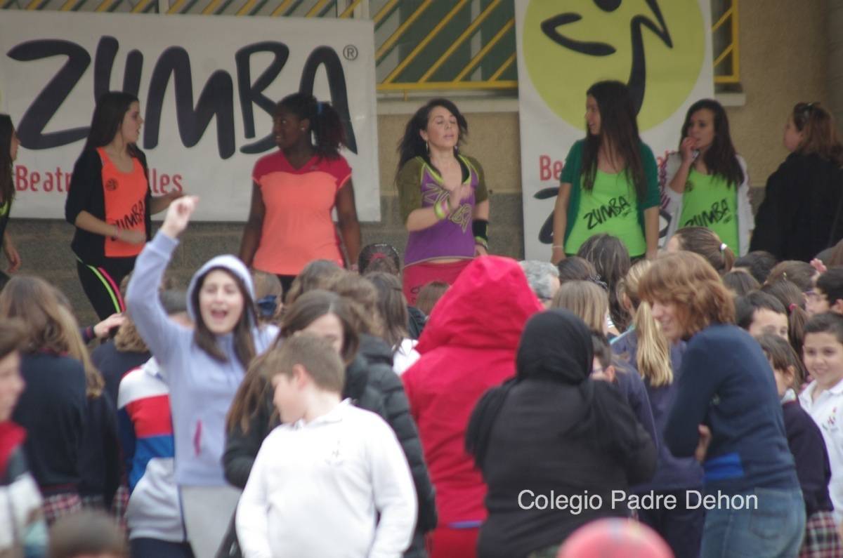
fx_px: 11218
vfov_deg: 2.9
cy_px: 279
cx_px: 422
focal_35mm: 480
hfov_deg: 4.3
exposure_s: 1/60
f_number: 5.6
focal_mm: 320
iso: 800
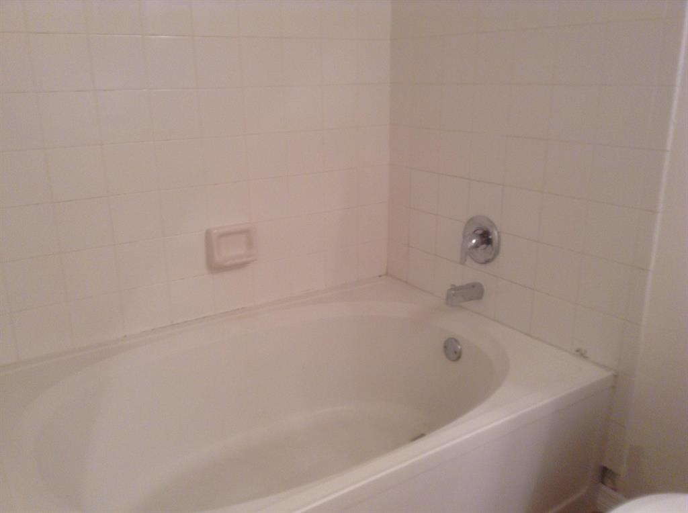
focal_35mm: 33
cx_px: 344
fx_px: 655
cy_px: 256
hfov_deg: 55.4
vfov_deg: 42.8
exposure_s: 1/24
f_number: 2.4
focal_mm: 3.3
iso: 50
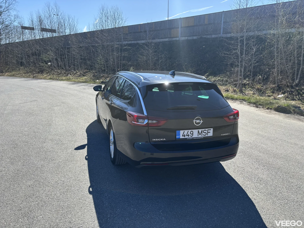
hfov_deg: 67.3
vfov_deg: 53.1
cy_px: 114
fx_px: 228
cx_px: 152
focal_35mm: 26
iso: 50
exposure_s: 1/1812
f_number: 1.6
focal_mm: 5.96
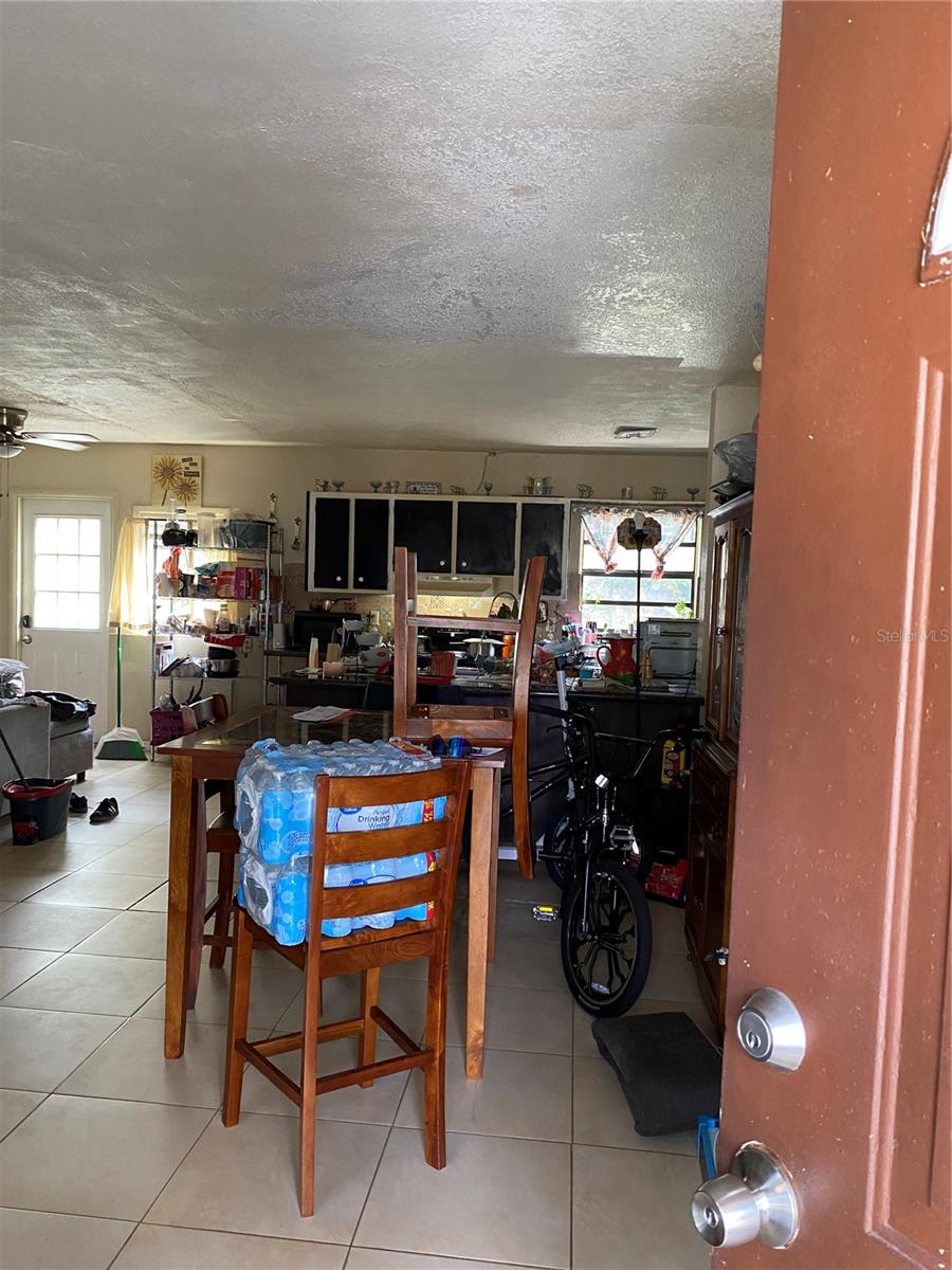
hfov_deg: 53.1
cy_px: 635
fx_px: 953
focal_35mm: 26
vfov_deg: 67.3
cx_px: 476
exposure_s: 1/60
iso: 250
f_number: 1.8
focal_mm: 4.25
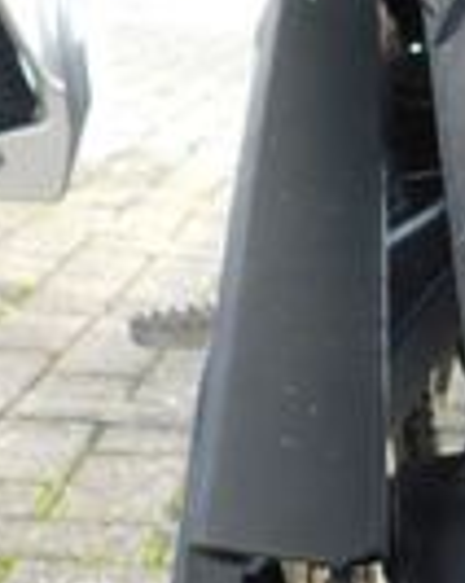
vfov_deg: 16.1
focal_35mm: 113
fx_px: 1948
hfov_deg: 12.8
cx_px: 737
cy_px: 767
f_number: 3
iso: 125
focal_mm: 4.1
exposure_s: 1/160
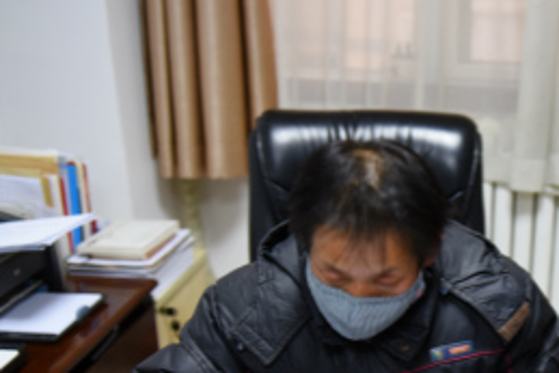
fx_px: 870
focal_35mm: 56
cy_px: 342
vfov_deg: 23.5
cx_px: 499
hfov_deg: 33.8
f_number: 2.8
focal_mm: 29
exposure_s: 1/30
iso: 640
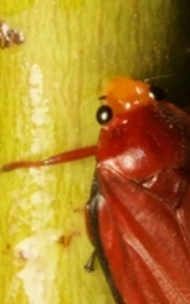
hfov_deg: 2.2
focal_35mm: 596
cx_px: 21
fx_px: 4926
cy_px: -176
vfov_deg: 3.5
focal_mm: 60
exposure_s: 1/60
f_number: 18
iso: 800
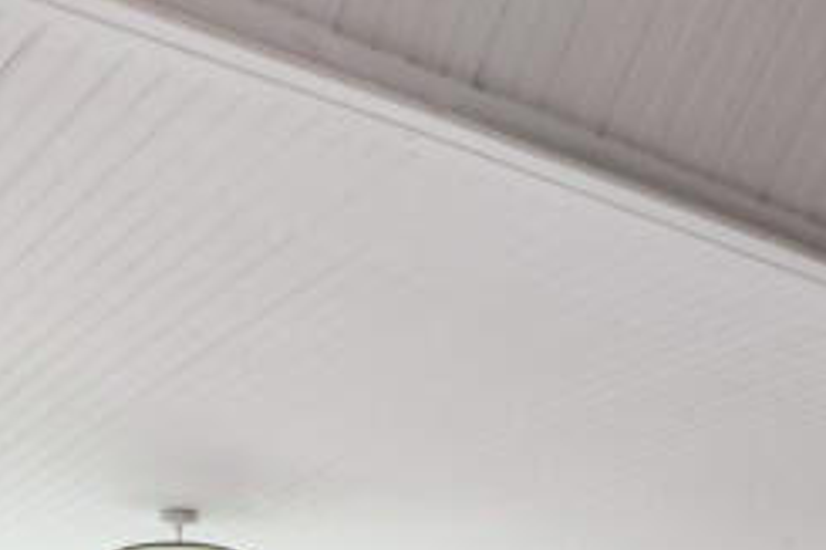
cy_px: 987
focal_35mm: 67
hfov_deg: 29.9
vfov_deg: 16.8
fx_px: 1536
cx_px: 560
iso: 640
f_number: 7.1
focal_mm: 16
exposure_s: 1/4
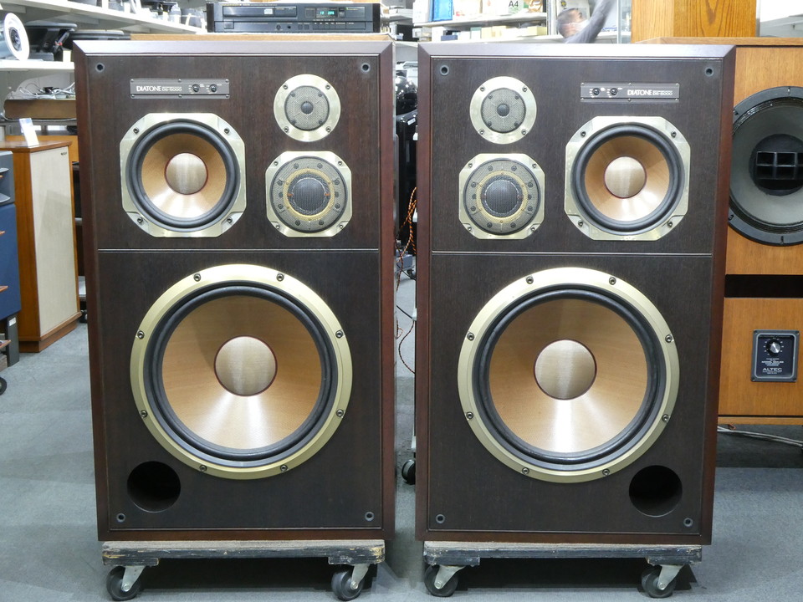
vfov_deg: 29.1
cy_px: 301
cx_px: 402
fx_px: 1160
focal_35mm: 50
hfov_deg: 38.2
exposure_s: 1/2
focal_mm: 9
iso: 400
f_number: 6.3
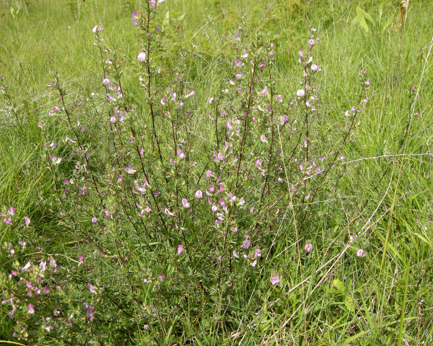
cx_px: 208
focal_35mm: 37
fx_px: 474
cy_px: 175
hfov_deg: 49.1
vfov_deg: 40.1
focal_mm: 7.5
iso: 64
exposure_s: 1/214
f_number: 4.8
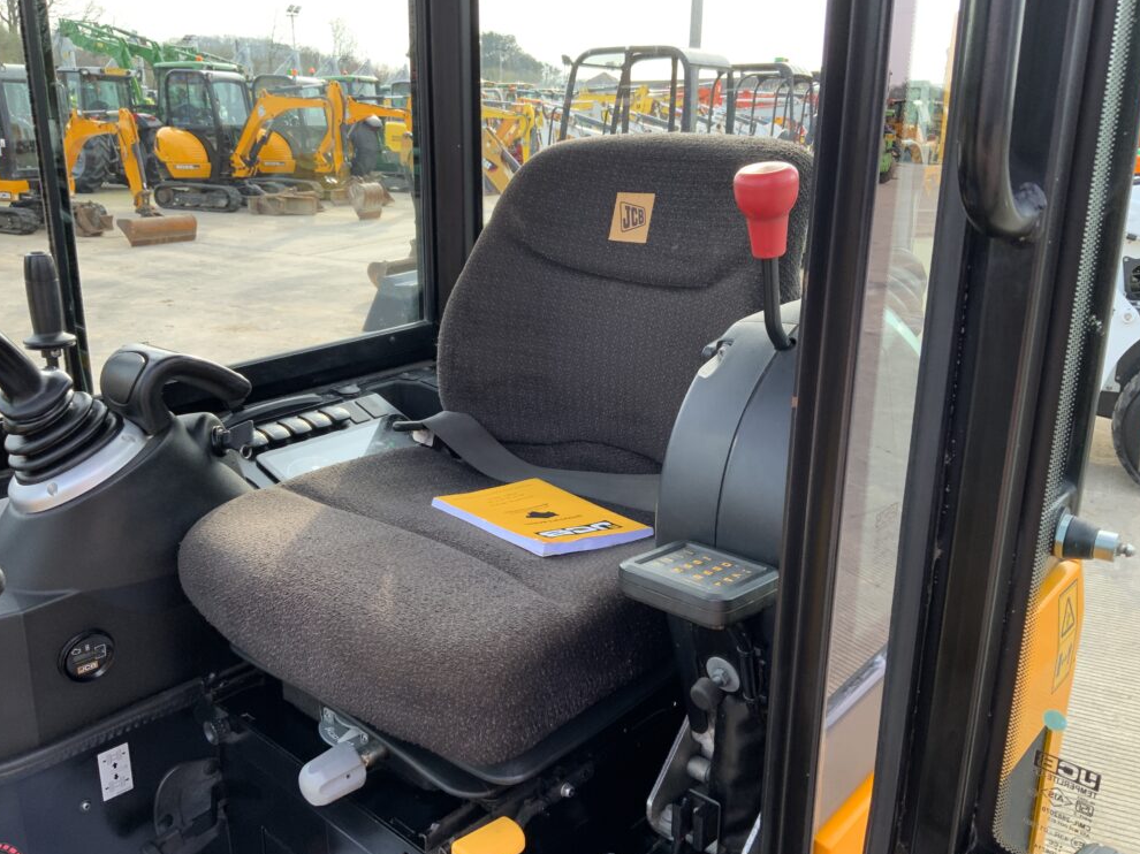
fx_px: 988
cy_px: 429
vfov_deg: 46.8
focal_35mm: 30
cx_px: 579
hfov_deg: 60.0
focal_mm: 3
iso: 20
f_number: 1.8
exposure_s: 1/122
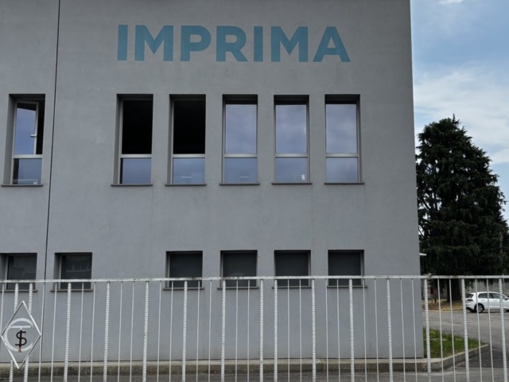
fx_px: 765
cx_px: 308
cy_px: 138
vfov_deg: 27.9
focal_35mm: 52
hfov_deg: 36.7
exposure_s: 1/4630
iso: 50
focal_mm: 5.96
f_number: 1.6
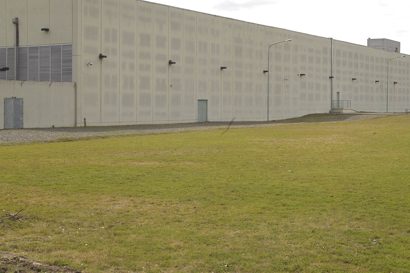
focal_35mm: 65
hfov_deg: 31.0
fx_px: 740
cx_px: 195
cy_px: 104
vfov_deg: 20.8
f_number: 16
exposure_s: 1/160
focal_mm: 32
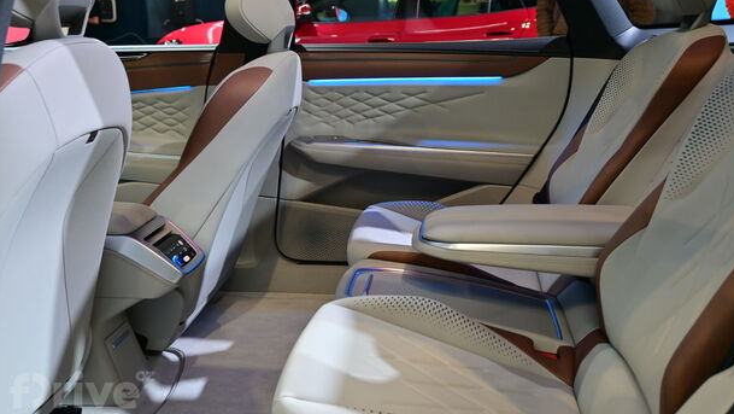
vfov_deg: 31.2
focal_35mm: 38
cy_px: 178
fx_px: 740
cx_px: 368
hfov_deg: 52.8
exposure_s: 1/40
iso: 250
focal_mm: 24
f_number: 4.2
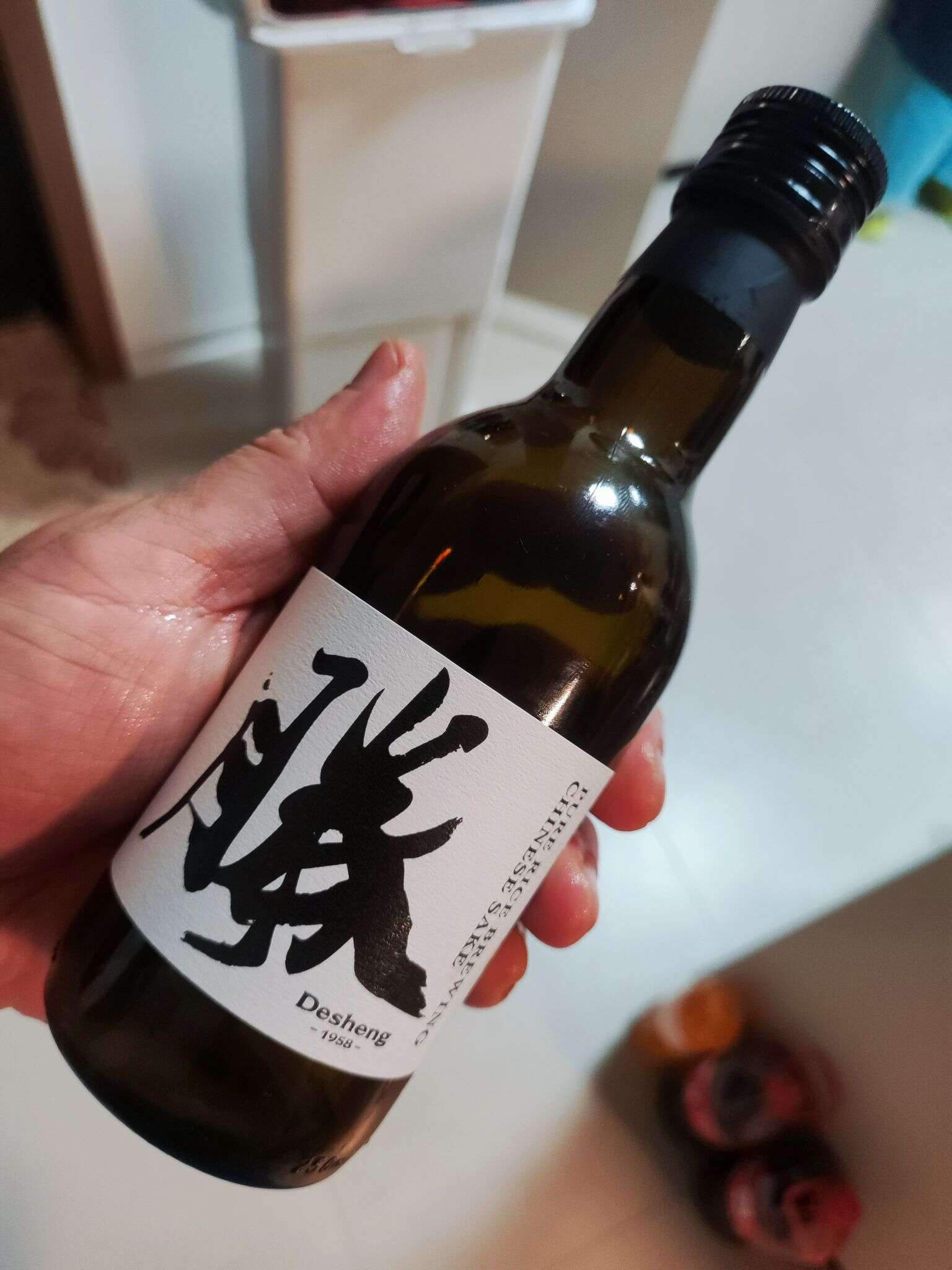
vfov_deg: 69.4
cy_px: 635
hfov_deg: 54.9
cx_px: 476
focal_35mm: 25
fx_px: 917
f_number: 1.79
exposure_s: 1/50
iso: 558
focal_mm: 4.71
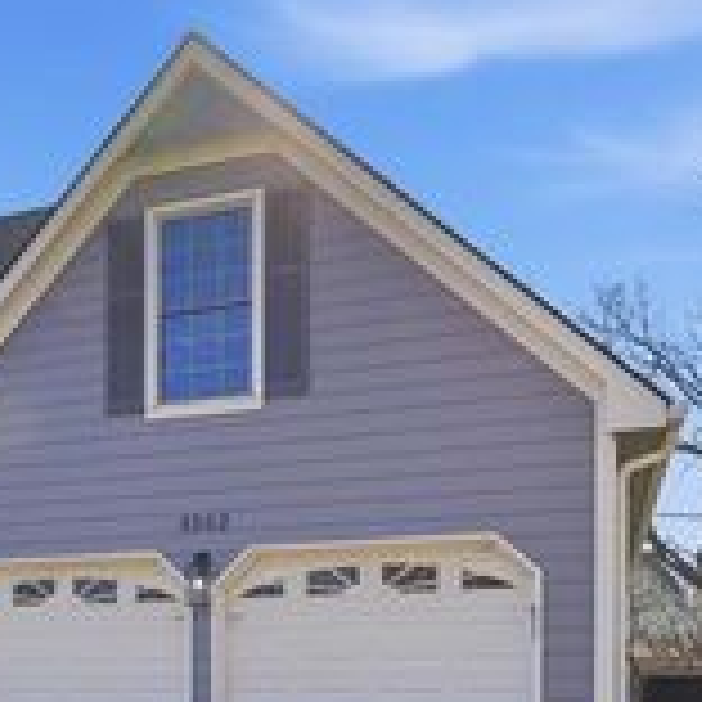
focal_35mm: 51
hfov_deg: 29.9
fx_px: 1162
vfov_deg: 32.5
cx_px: -90
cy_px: 578
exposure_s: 1/400
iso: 100
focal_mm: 18.6
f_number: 7.1
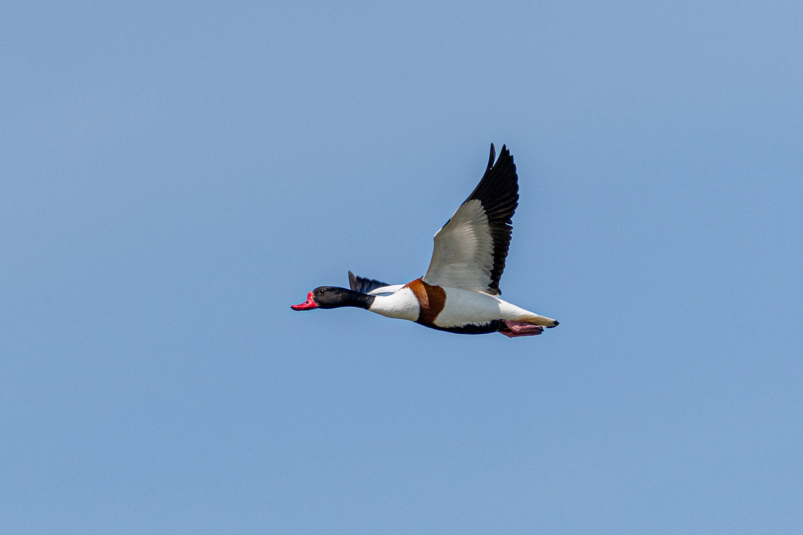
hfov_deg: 2.7
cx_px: 402
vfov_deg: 1.8
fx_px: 16728
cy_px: 268
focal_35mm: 750
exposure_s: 1/2000
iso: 200
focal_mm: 500
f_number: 7.1
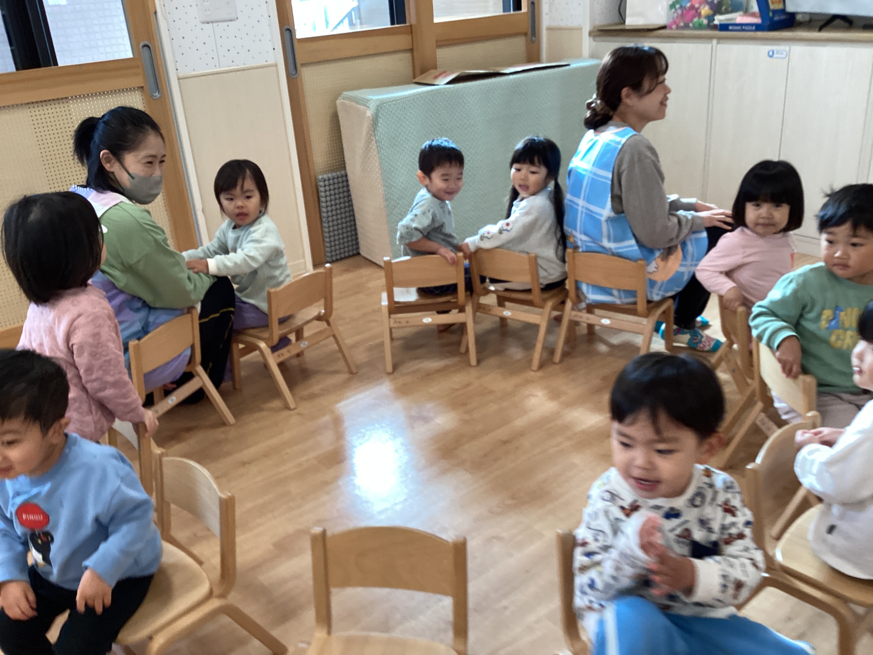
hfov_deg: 58.4
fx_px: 782
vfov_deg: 45.4
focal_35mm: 31
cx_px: 436
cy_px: 328
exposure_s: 1/60
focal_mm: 3.3
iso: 100
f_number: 2.4
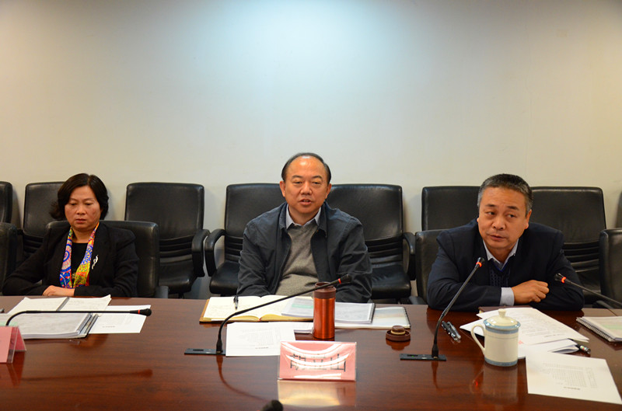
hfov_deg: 46.5
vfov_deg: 31.7
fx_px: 724
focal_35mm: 42
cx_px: 311
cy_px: 206
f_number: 4.5
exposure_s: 1/80
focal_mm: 28
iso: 1600
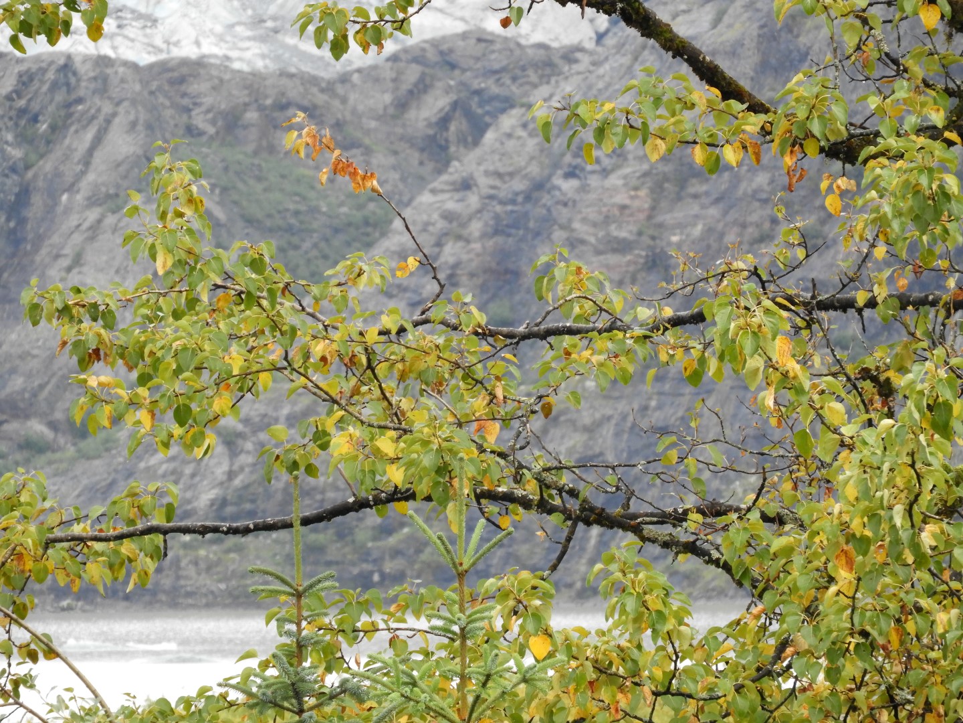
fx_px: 13910
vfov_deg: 3.0
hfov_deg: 4.0
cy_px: 362
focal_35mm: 500
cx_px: 482
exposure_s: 1/250
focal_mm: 89.6
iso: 320
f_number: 5.6
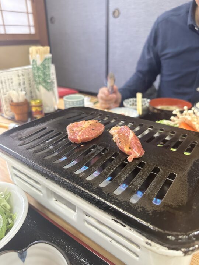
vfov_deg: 71.6
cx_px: 100
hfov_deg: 56.8
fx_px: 184
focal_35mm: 24
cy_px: 132
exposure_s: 1/60
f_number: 1.78
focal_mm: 6.86
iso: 640
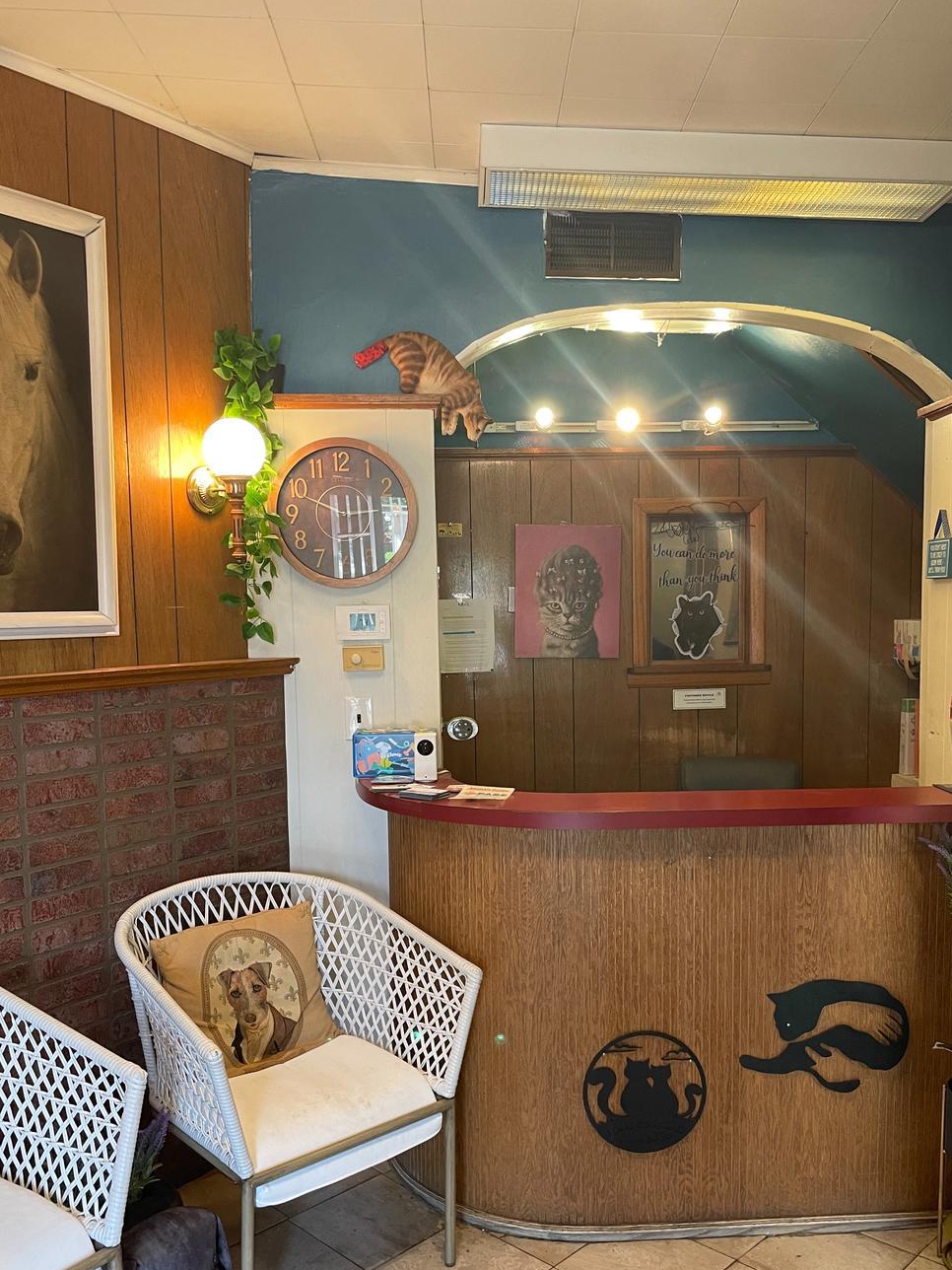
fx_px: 1137
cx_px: 520
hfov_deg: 45.4
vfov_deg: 58.0
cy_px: 740
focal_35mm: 31
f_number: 1.6
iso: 125
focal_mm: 4.2
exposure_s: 1/60
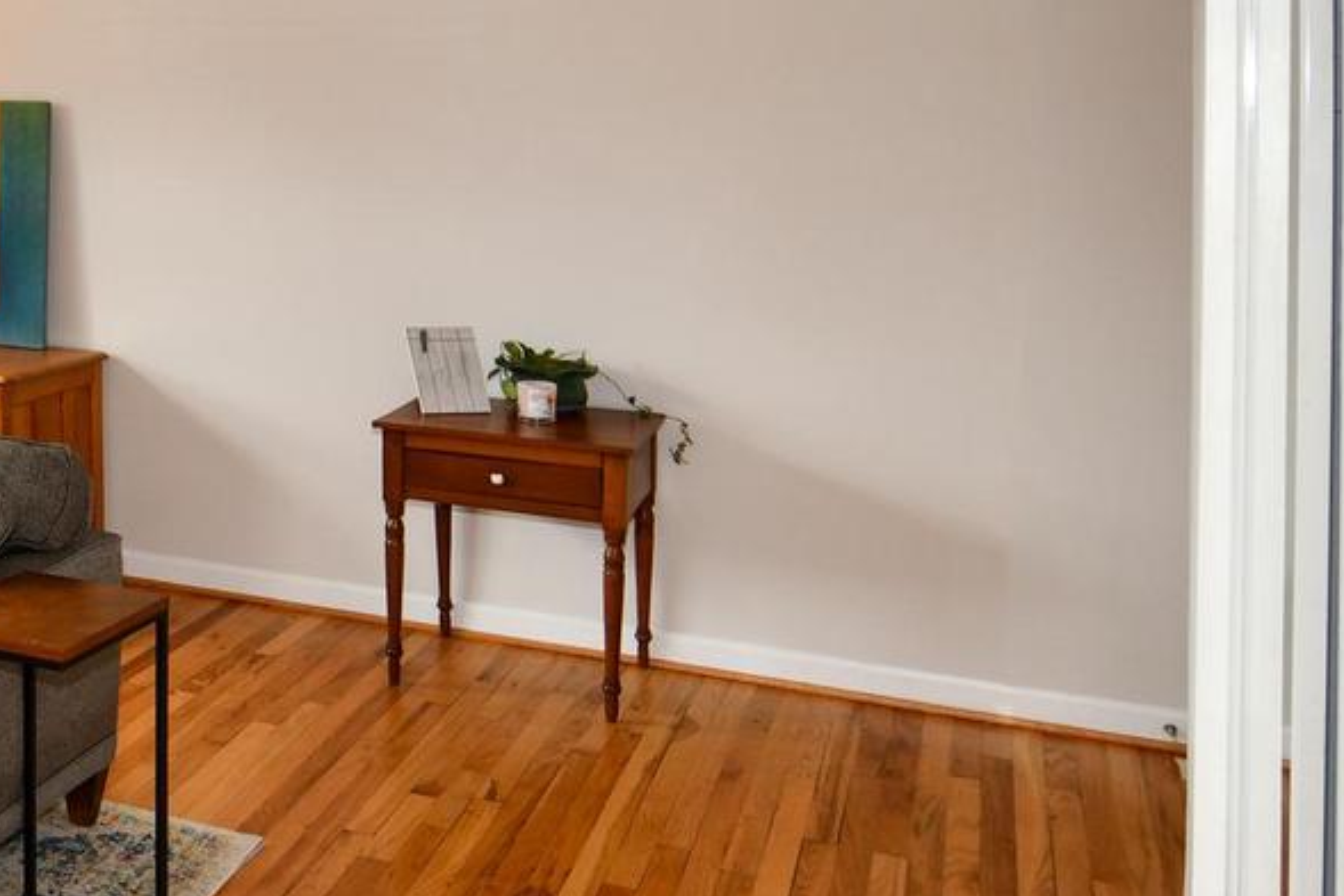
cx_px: -246
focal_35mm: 44
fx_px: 1643
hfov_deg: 35.5
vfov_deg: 30.3
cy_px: 613
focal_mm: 12
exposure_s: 1/60
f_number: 4
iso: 200
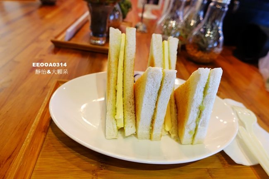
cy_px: 90
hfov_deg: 73.8
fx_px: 179
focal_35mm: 24
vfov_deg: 53.1
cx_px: 134
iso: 640
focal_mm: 8.8
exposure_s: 1/25
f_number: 2.8
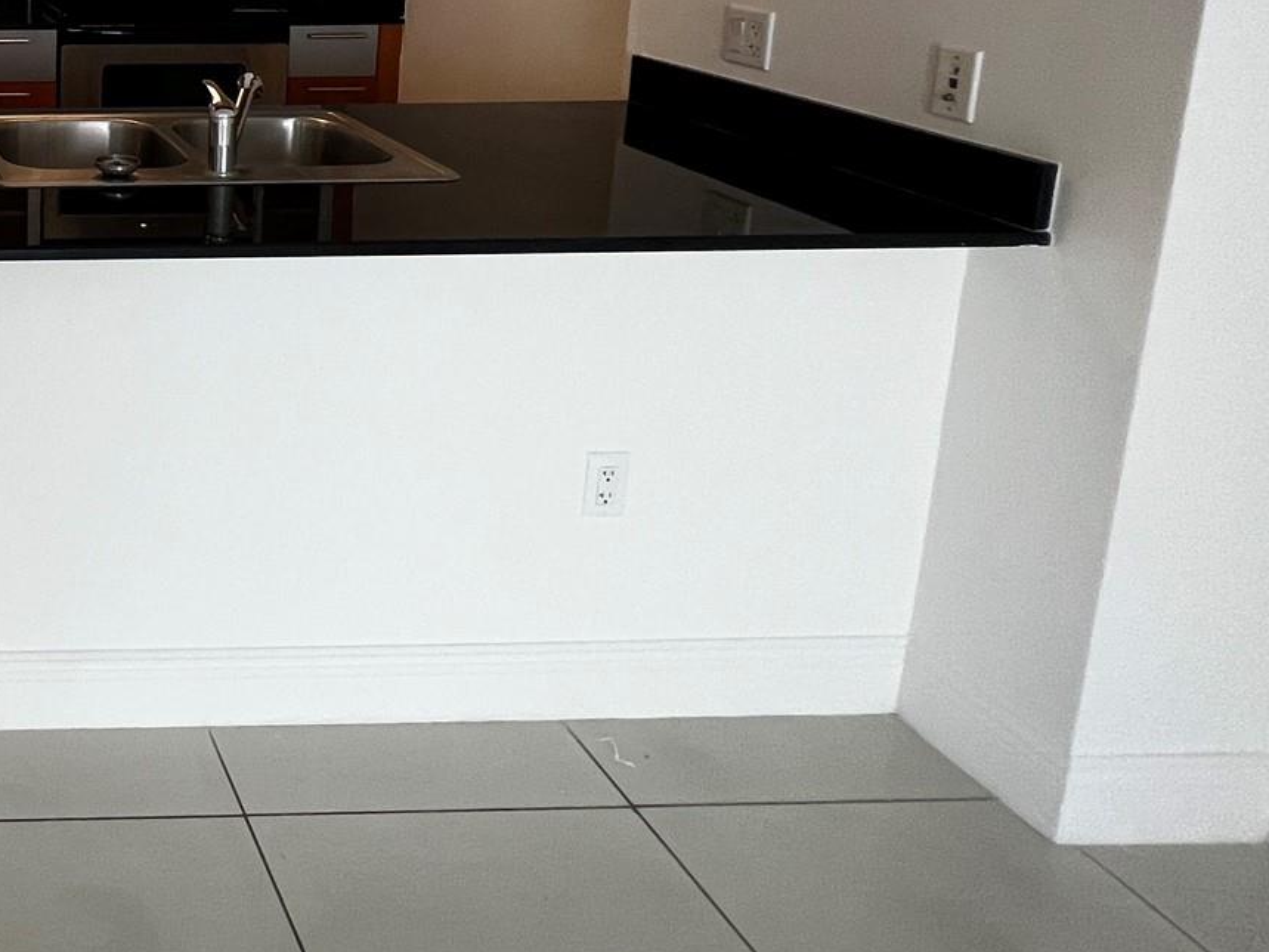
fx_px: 1136
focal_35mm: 31
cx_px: -149
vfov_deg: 40.9
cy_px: 46
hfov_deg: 43.8
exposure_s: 1/120
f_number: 1.8
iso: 160
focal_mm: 1.57
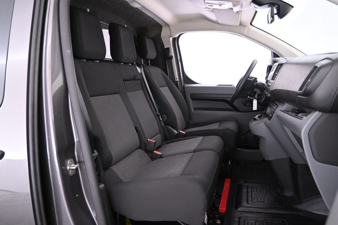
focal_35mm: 26
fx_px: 239
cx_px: 169
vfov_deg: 50.4
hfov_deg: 70.4
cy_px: 112
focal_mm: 17
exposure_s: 1/20
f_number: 3.5
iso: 2500
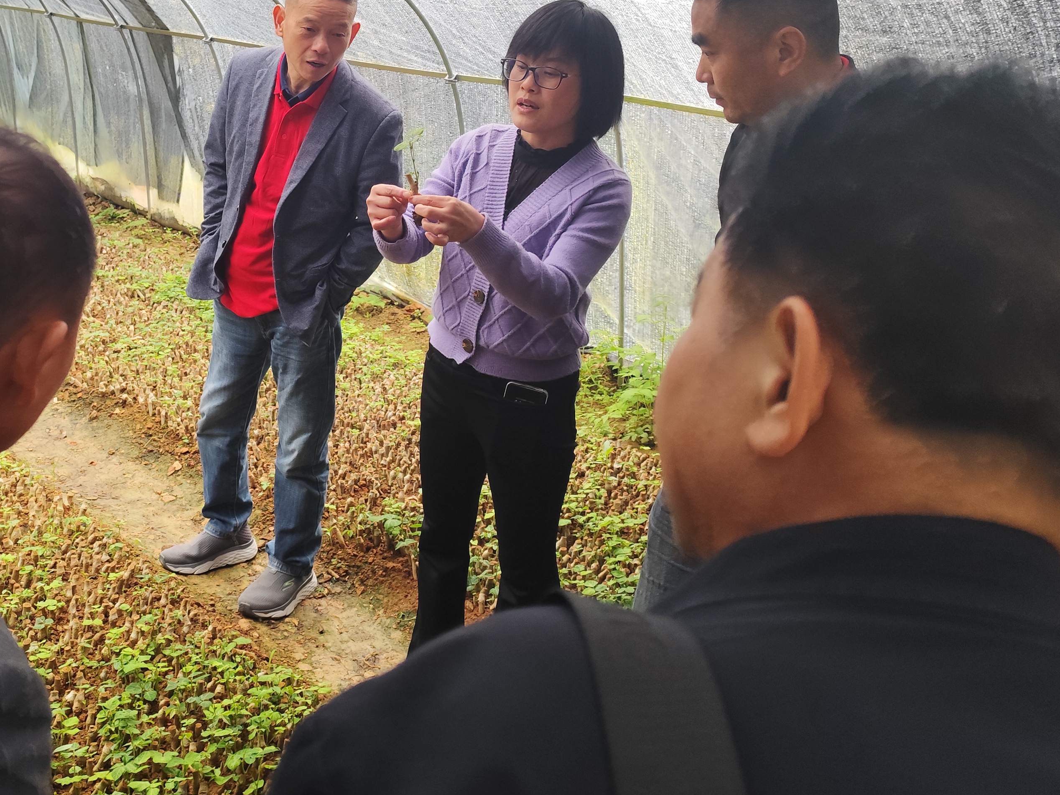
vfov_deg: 38.1
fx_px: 1133
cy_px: 250
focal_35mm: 37
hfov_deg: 49.1
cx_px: 338
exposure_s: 1/100
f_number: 1.65
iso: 500
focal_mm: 6.14
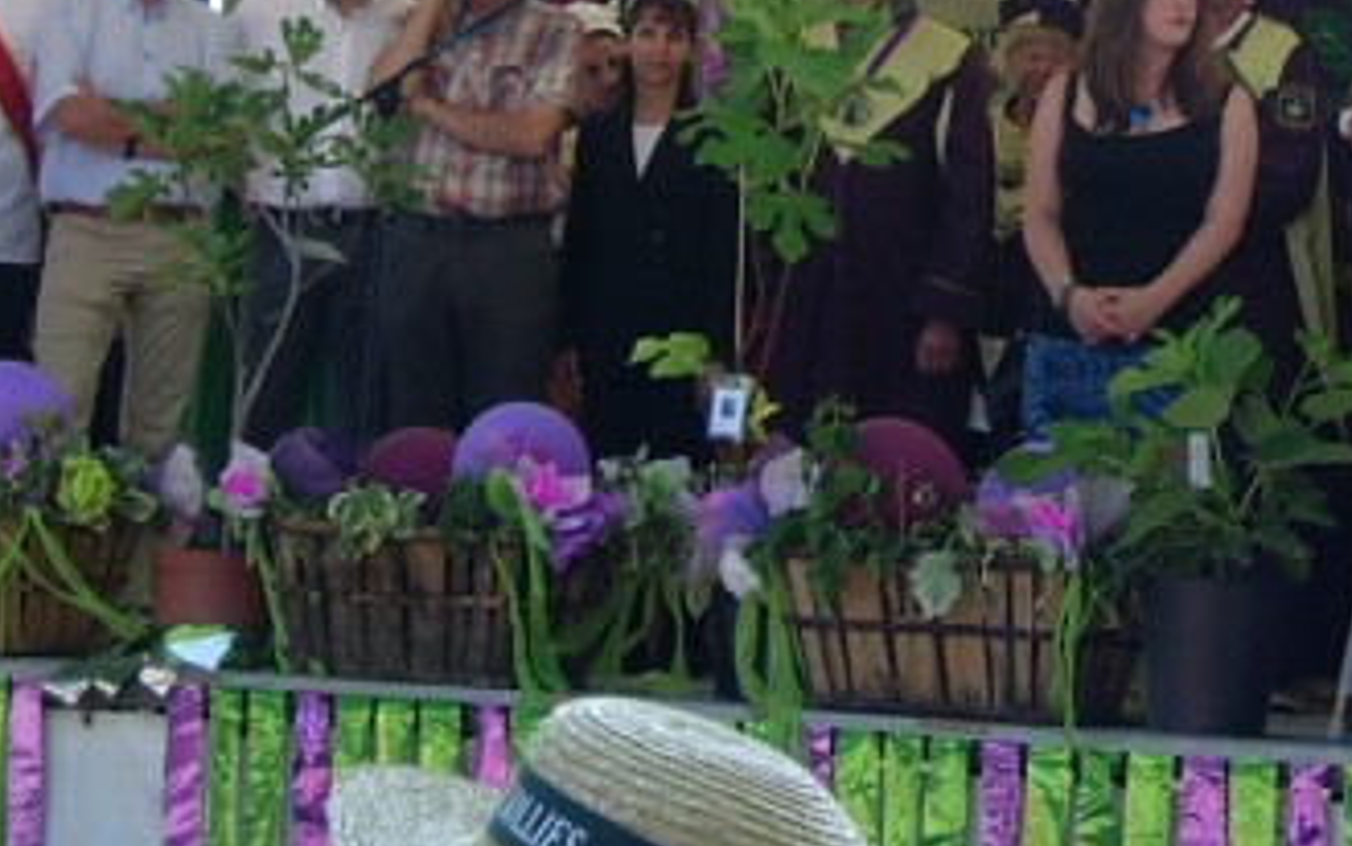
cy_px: -49
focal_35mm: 157
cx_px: 1327
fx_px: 5788
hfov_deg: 13.2
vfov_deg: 8.3
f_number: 3.5
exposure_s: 1/235
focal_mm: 12.7
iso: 64
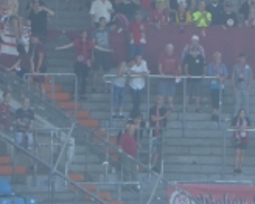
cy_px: -20
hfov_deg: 2.1
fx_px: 7015
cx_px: 227
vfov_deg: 1.7
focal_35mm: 930
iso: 160
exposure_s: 1/80
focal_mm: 62.1
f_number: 6
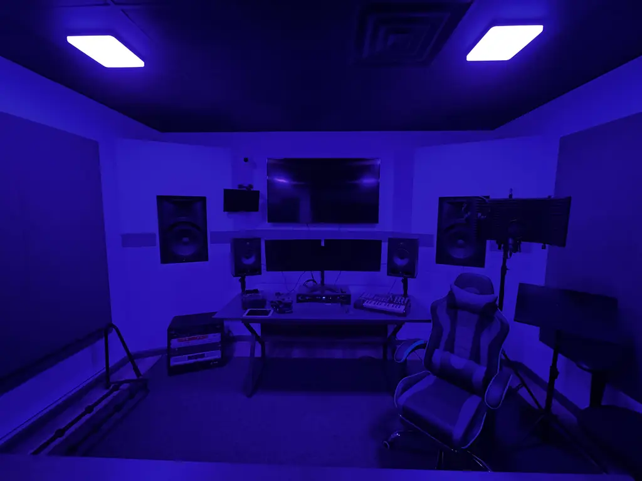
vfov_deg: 85.7
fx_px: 260
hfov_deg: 102.1
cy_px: 240
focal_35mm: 14
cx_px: 321
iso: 1250
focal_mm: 2.22
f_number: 2.2
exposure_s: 1/40
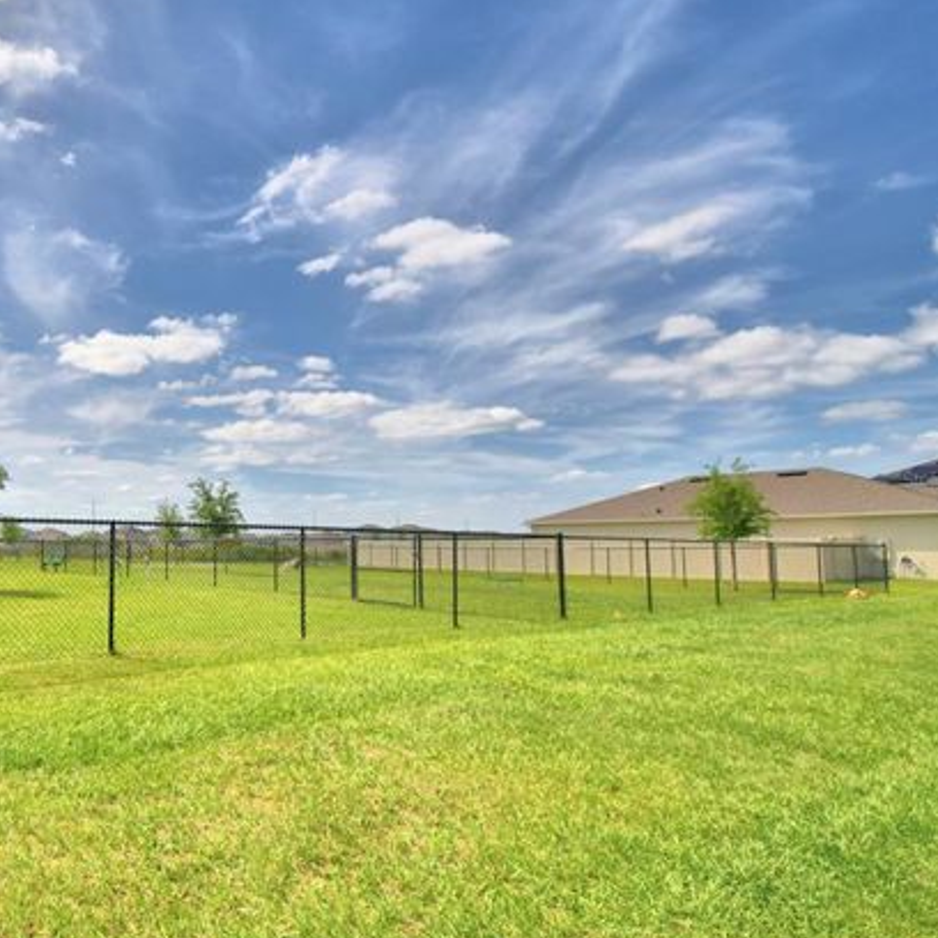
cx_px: 183
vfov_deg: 69.6
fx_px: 674
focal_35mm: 22
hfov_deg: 63.4
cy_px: 479
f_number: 4.5
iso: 100
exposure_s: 1/2000
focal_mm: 10
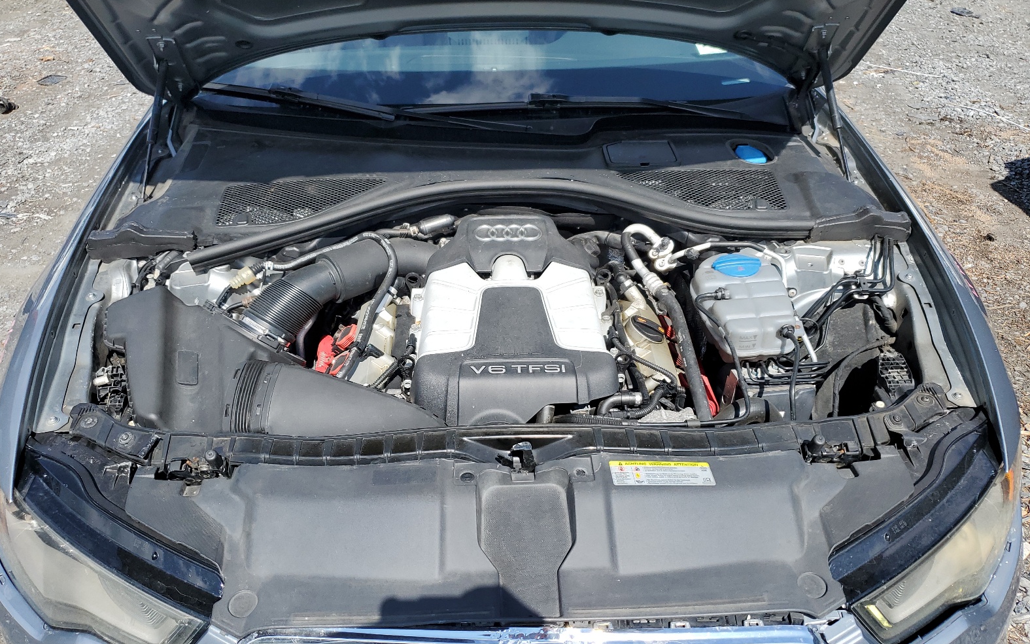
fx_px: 786
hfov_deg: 66.5
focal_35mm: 28
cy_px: 368
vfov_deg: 44.4
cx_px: 507
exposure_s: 1/2500
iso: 50
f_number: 1.5
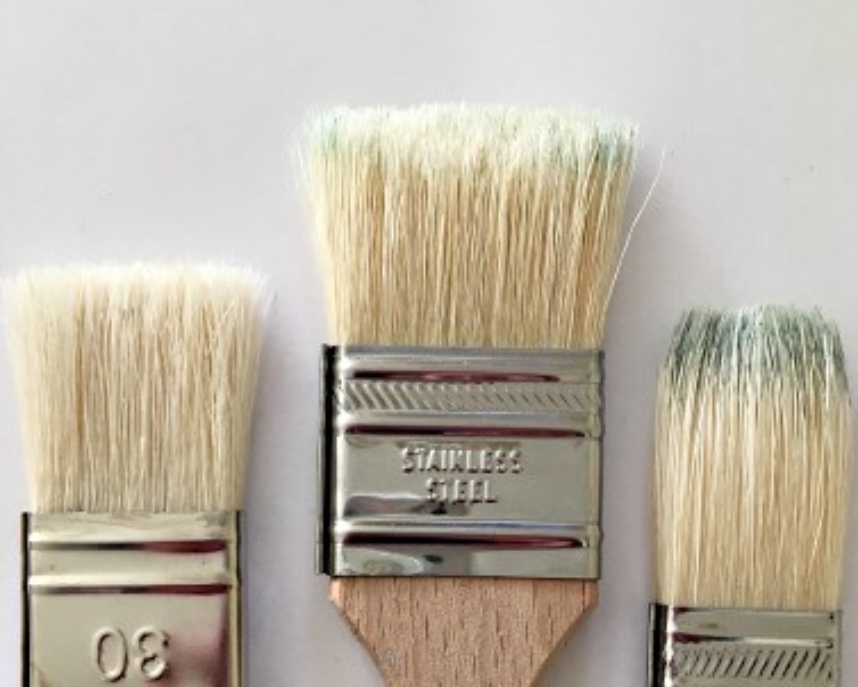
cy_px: 529
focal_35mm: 40
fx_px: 1016
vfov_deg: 36.4
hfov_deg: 45.8
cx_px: 444
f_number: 2.2
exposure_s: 1/33
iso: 80
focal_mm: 4.15
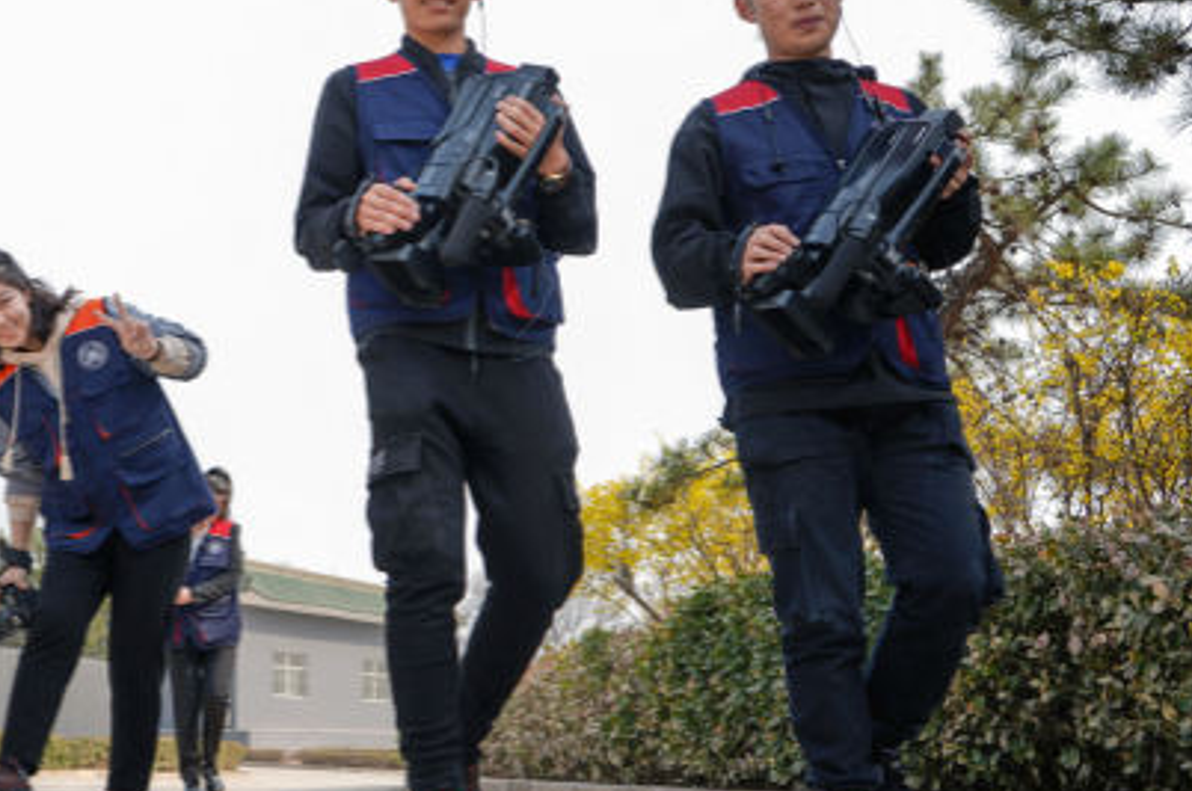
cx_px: 279
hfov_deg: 37.8
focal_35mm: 51
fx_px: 1687
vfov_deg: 26.3
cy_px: 281
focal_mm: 32
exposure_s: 1/125
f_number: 5.6
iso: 50
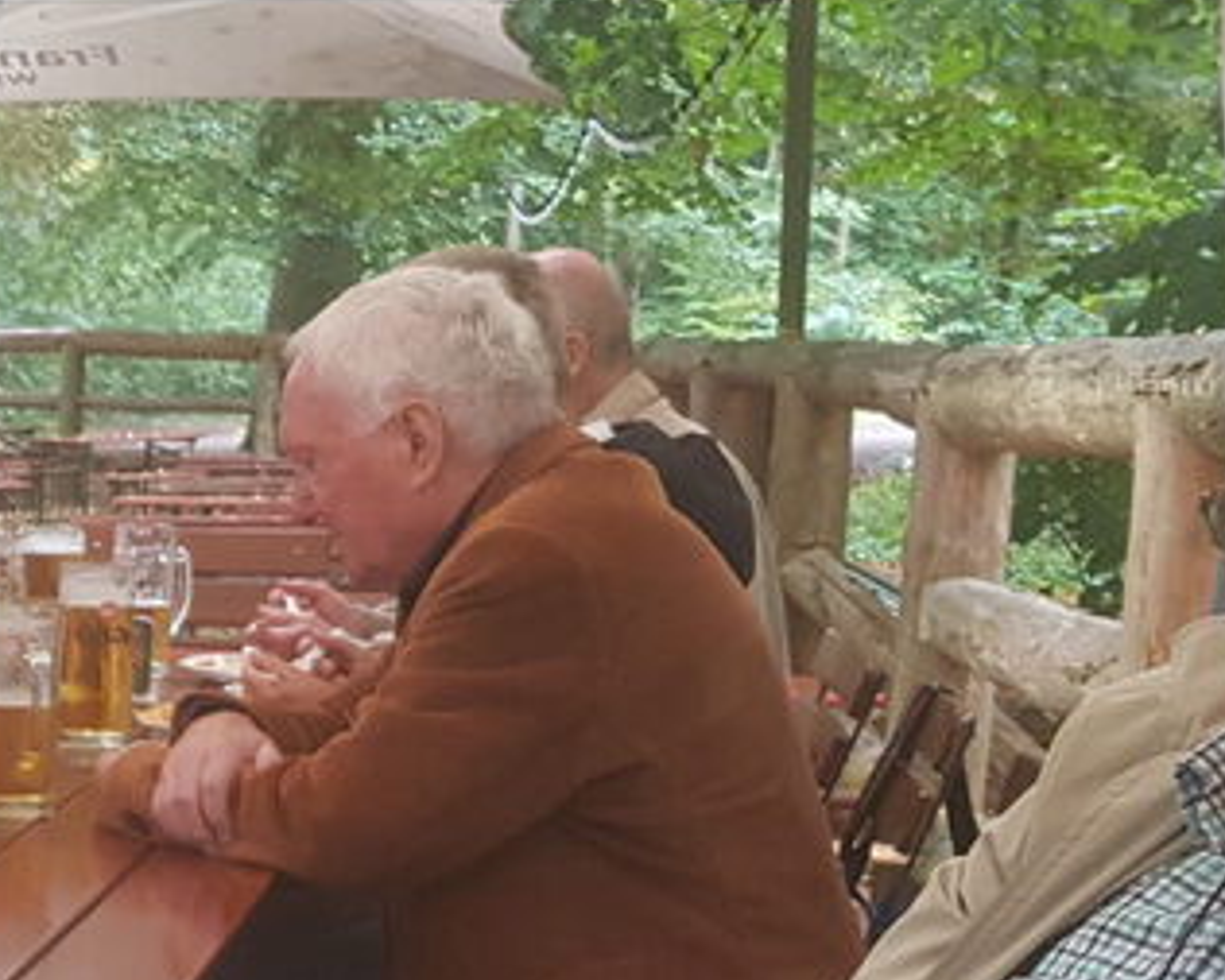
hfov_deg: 21.7
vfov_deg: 18.6
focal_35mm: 81
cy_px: 910
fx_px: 2938
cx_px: -271
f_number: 1.7
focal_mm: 4.2
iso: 125
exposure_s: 1/50
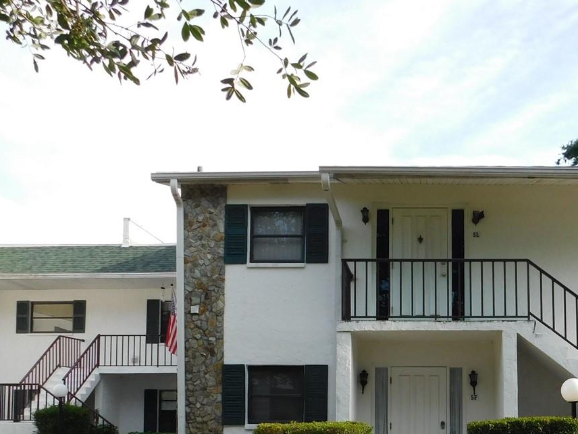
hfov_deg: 42.7
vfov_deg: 32.2
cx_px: 420
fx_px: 718
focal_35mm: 43
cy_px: 377
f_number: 3
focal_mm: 4
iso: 125
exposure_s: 1/640
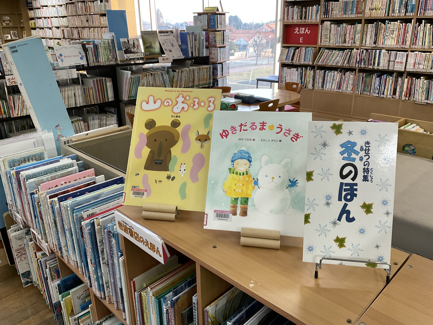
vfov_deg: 48.2
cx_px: 216
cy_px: 162
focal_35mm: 29
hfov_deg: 61.7
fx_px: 363
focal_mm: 3
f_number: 1.8
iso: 100
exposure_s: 1/60
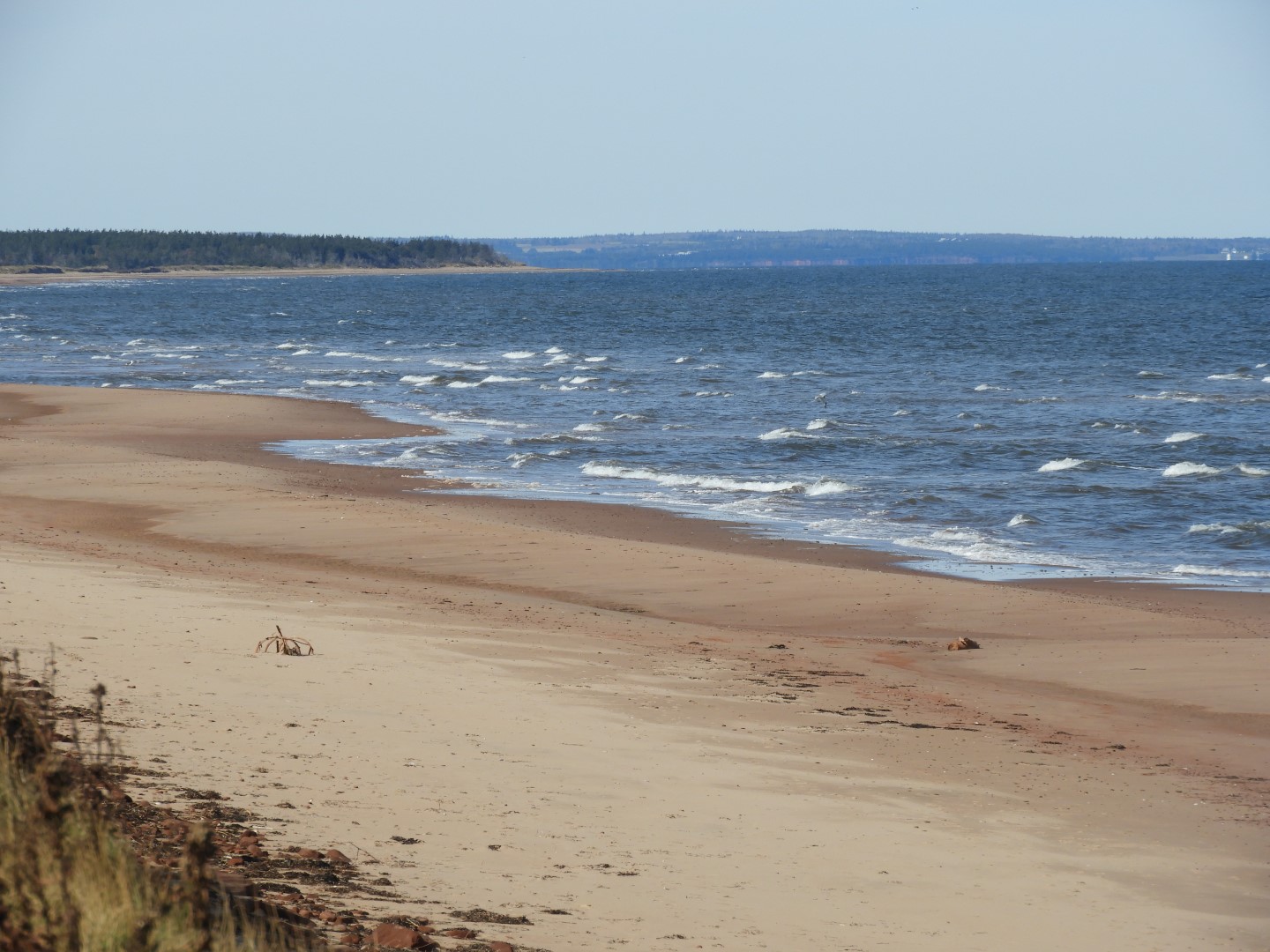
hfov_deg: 6.6
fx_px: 11006
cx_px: 635
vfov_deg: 5.0
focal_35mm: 300
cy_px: 476
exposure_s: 1/640
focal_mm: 53.7
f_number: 5.5
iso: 100
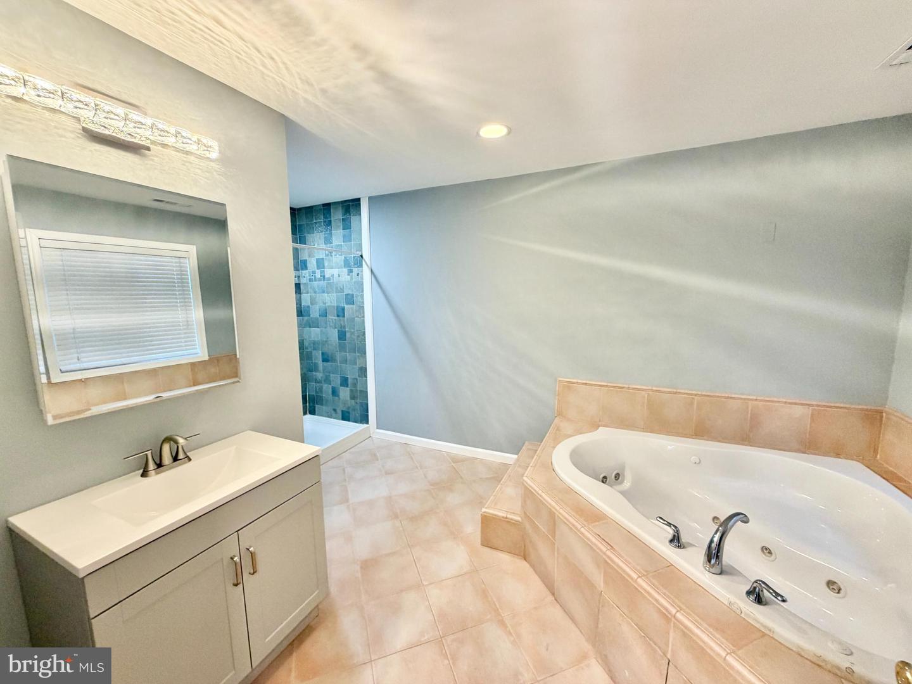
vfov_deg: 85.7
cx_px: 456
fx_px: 369
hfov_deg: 102.1
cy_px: 342
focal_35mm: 14
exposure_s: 1/60
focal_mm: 2.22
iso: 200
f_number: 2.2
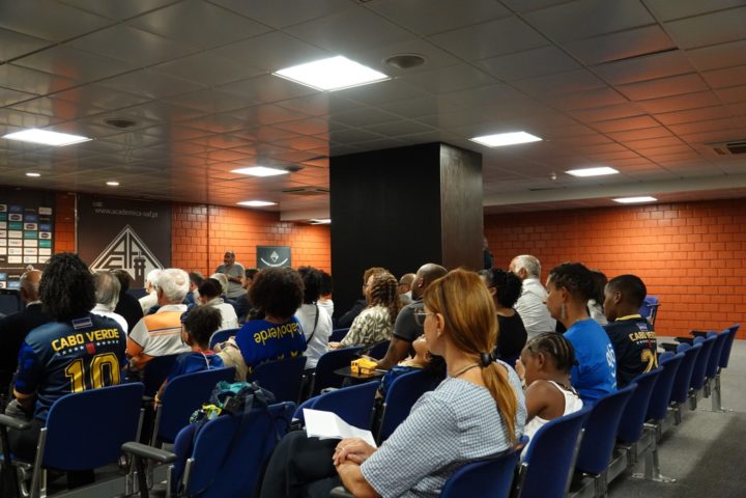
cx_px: 373
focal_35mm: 31
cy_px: 249
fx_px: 642
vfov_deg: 42.3
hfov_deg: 60.3
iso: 1000
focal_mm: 11.51
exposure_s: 1/40
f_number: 2.8
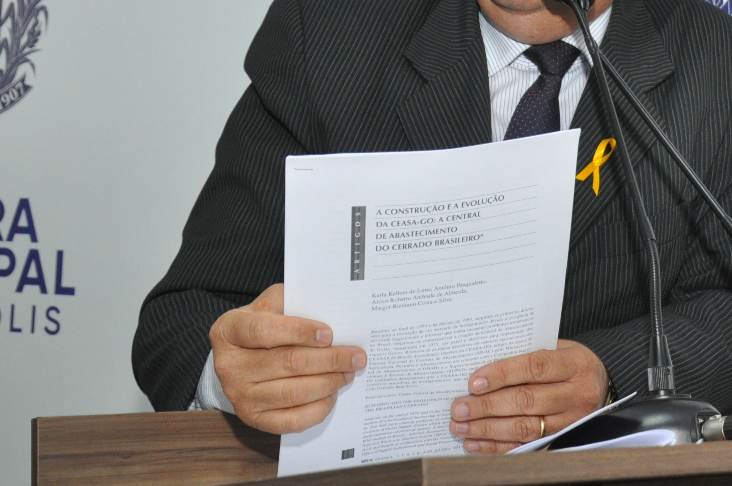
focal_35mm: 89
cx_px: 584
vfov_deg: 15.2
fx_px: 1807
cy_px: 78
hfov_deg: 22.6
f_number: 5.6
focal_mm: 28
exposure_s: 1/60
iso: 800
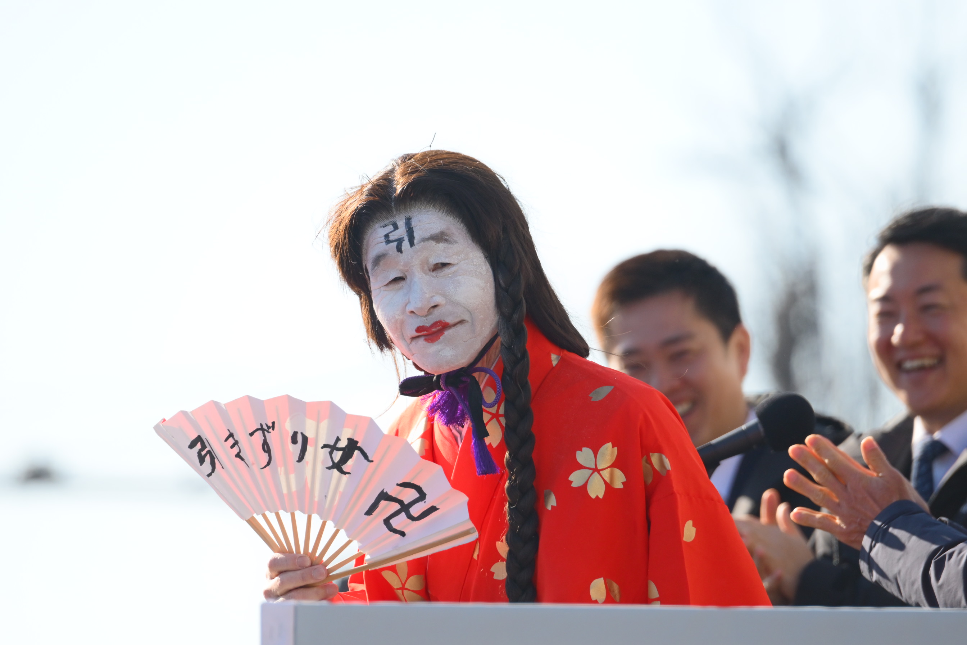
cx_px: 484
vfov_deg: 2.3
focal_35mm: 600
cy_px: 322
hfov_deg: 3.4
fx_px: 16115
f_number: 5.6
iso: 500
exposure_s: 1/1250
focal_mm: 400
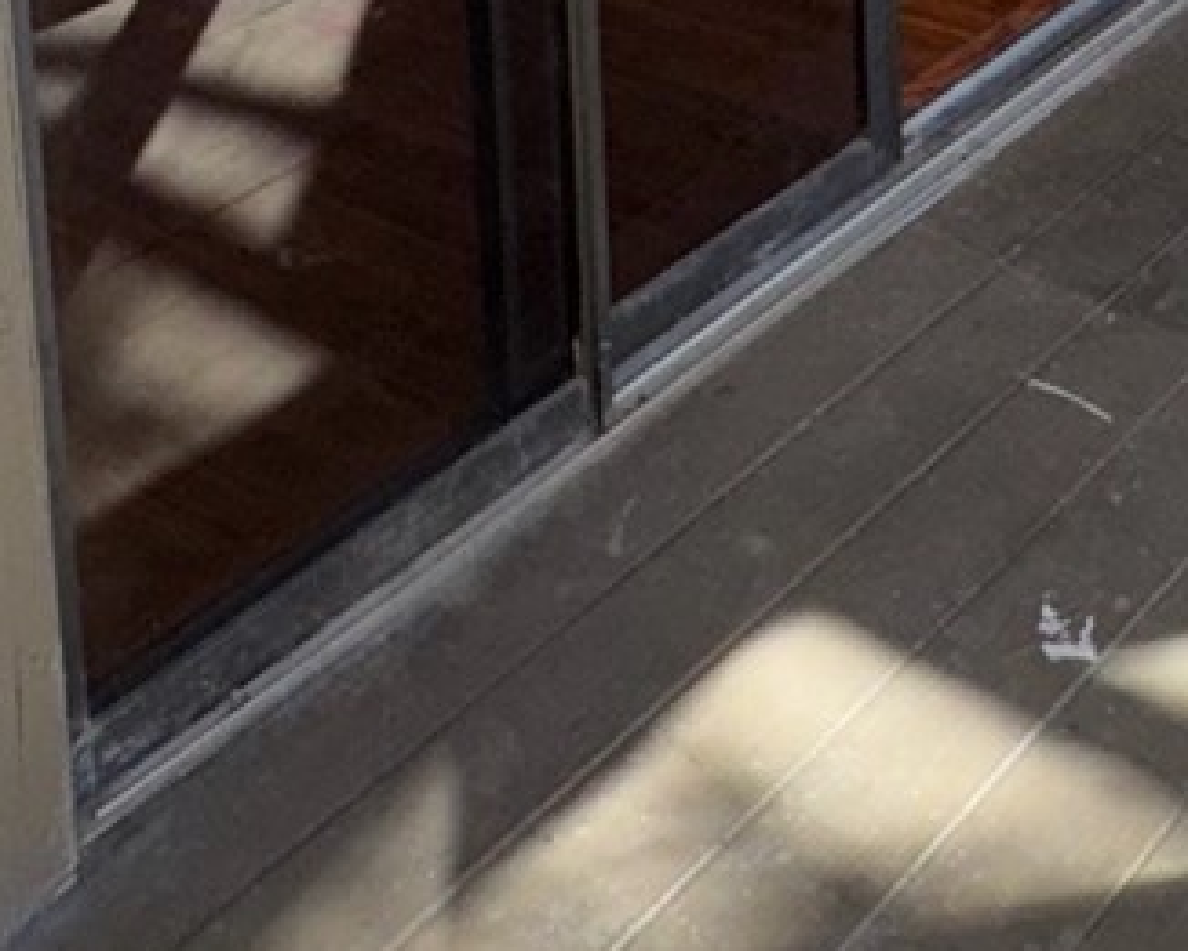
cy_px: -696
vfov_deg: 18.5
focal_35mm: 67
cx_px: 437
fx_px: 2356
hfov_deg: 28.2
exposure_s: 1/122
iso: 32
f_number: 2.2
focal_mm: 2.22
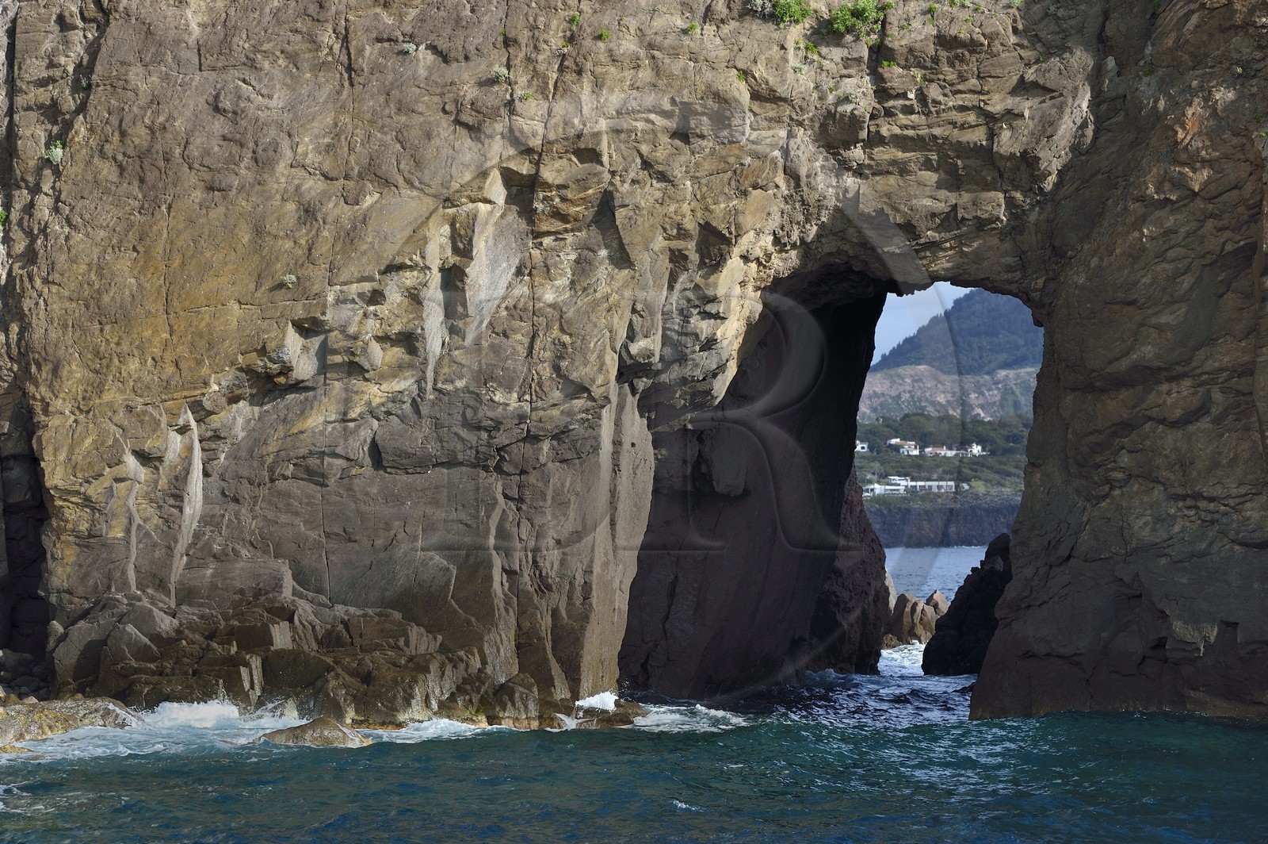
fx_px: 5103
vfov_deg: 9.4
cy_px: 422
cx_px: 634
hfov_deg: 14.2
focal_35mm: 145
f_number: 4.5
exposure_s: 1/800
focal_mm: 145
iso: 200
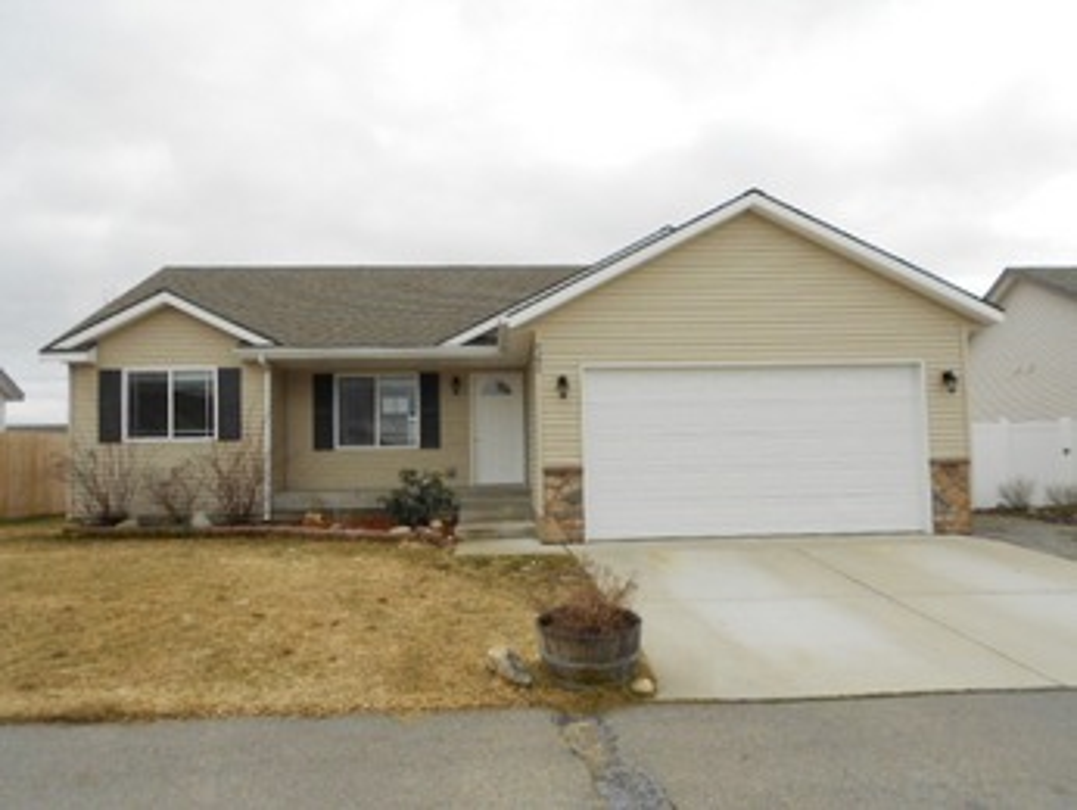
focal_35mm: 26
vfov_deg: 53.1
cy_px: 405
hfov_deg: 67.3
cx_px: 538
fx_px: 809
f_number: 3.2
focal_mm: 4.6
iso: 80
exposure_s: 1/400
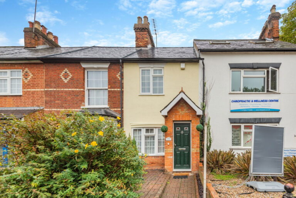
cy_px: 99
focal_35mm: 16
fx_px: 132
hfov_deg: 96.7
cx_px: 148
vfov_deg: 73.7
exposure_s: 1/80
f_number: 6.3
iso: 250
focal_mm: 16
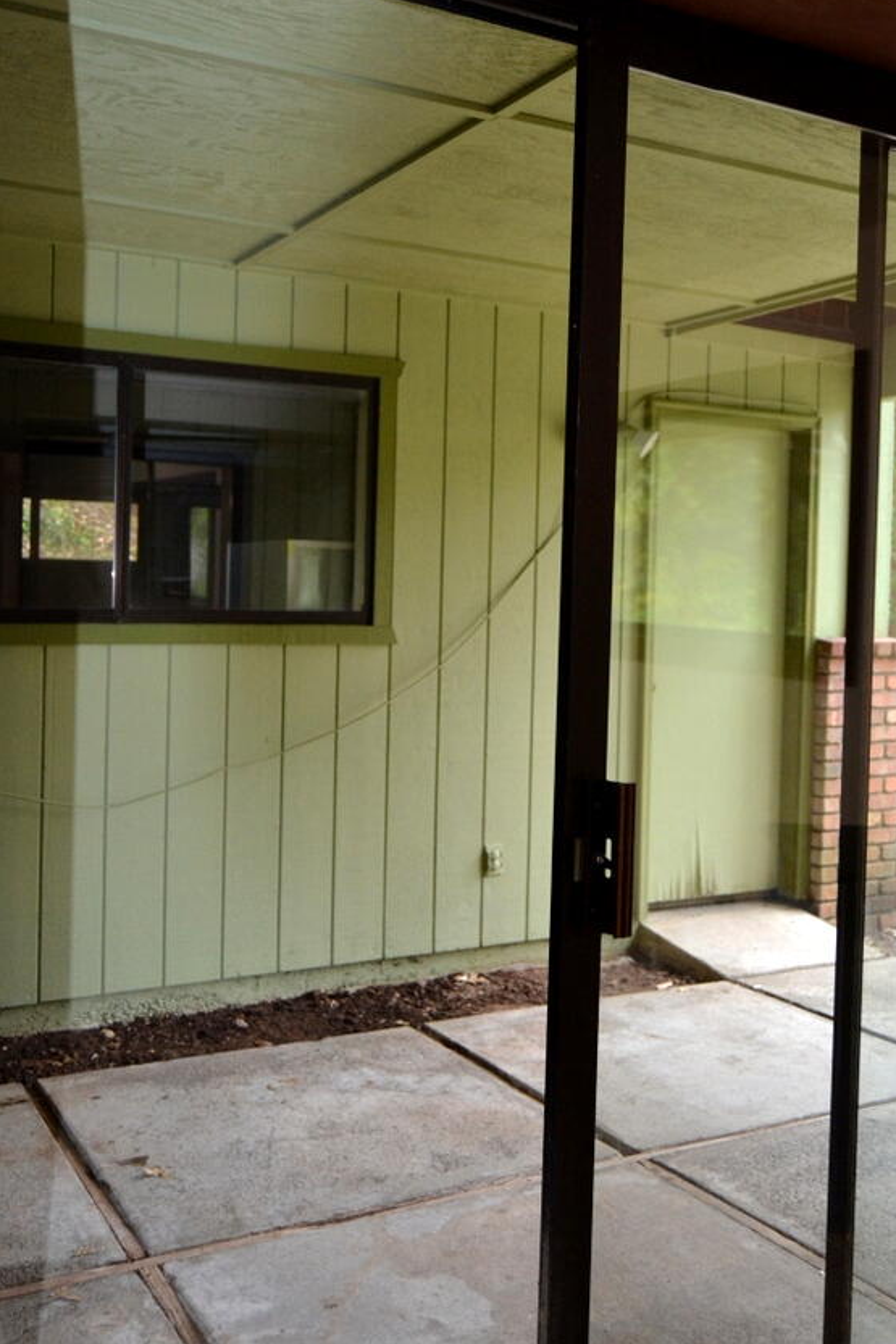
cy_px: 579
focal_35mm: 35
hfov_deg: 37.8
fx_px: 1307
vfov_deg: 54.3
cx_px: 500
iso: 1000
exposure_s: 1/60
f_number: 3.5
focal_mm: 18
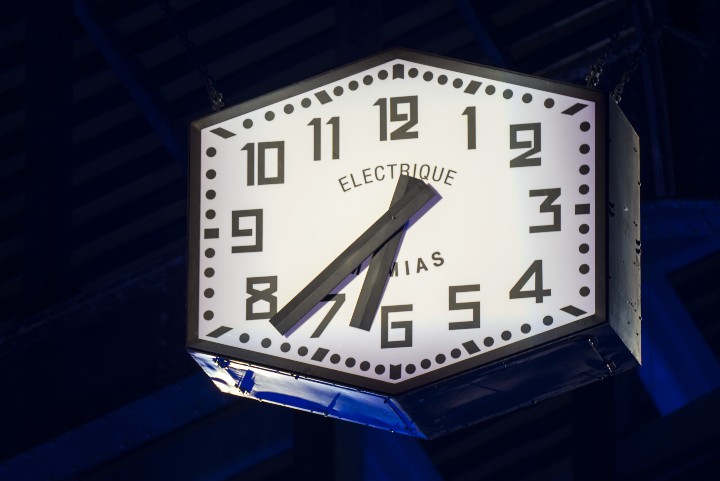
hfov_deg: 39.6
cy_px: 240
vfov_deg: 27.0
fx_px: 1000
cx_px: 360
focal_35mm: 50
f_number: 1.4
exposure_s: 1
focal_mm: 50
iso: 200
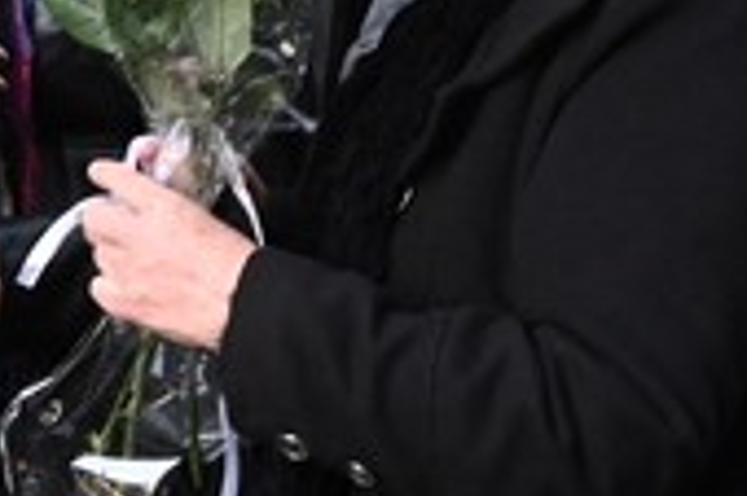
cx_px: 176
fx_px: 2260
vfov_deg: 12.3
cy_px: -90
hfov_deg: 18.6
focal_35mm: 109
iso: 5600
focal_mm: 24
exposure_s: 1/200
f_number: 4
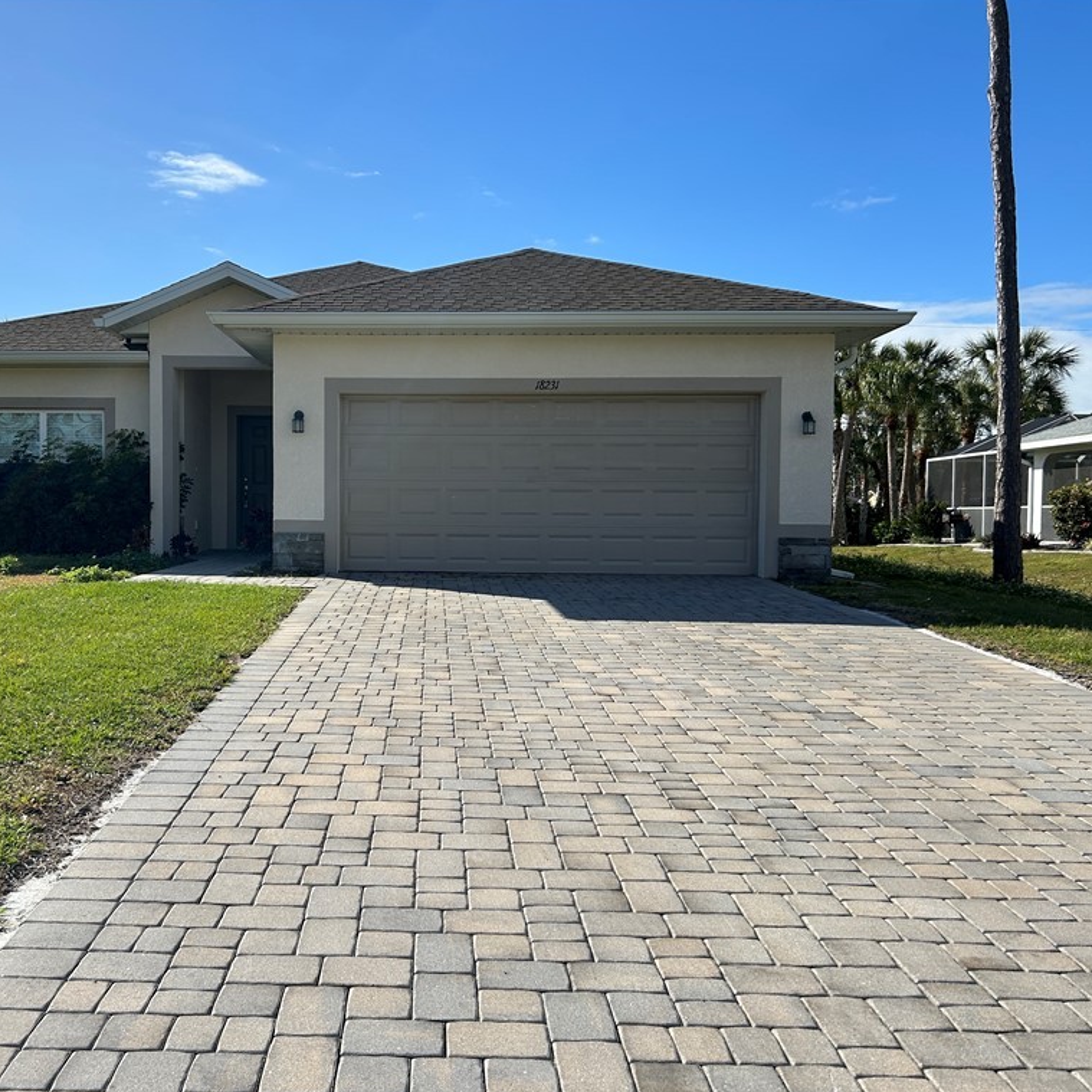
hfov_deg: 52.0
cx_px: 409
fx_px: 1106
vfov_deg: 52.5
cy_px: 544
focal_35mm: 31
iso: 50
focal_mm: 5.7
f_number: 1.5
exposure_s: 1/5076
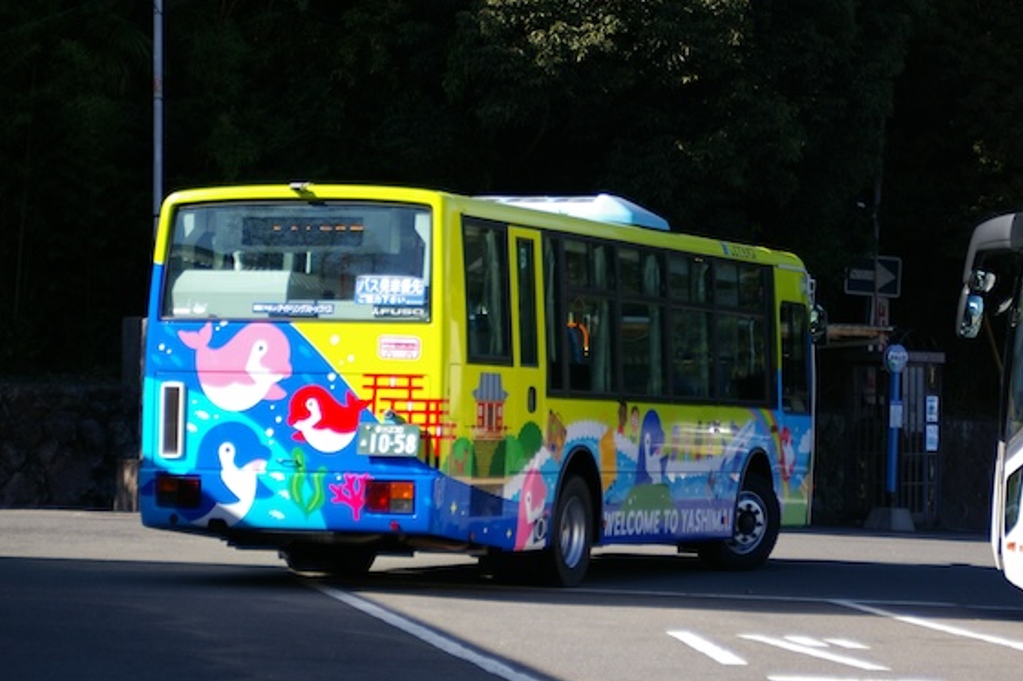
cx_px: 522
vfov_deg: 10.0
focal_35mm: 137
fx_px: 3879
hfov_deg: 15.0
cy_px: 351
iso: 400
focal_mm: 85
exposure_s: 1/1000
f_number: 5.6
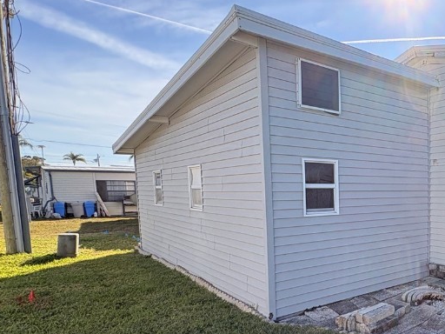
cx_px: 442
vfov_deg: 48.9
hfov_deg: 51.3
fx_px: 360
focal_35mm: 28
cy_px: 222
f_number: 2.2
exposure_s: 1/879
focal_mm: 2.22
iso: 50
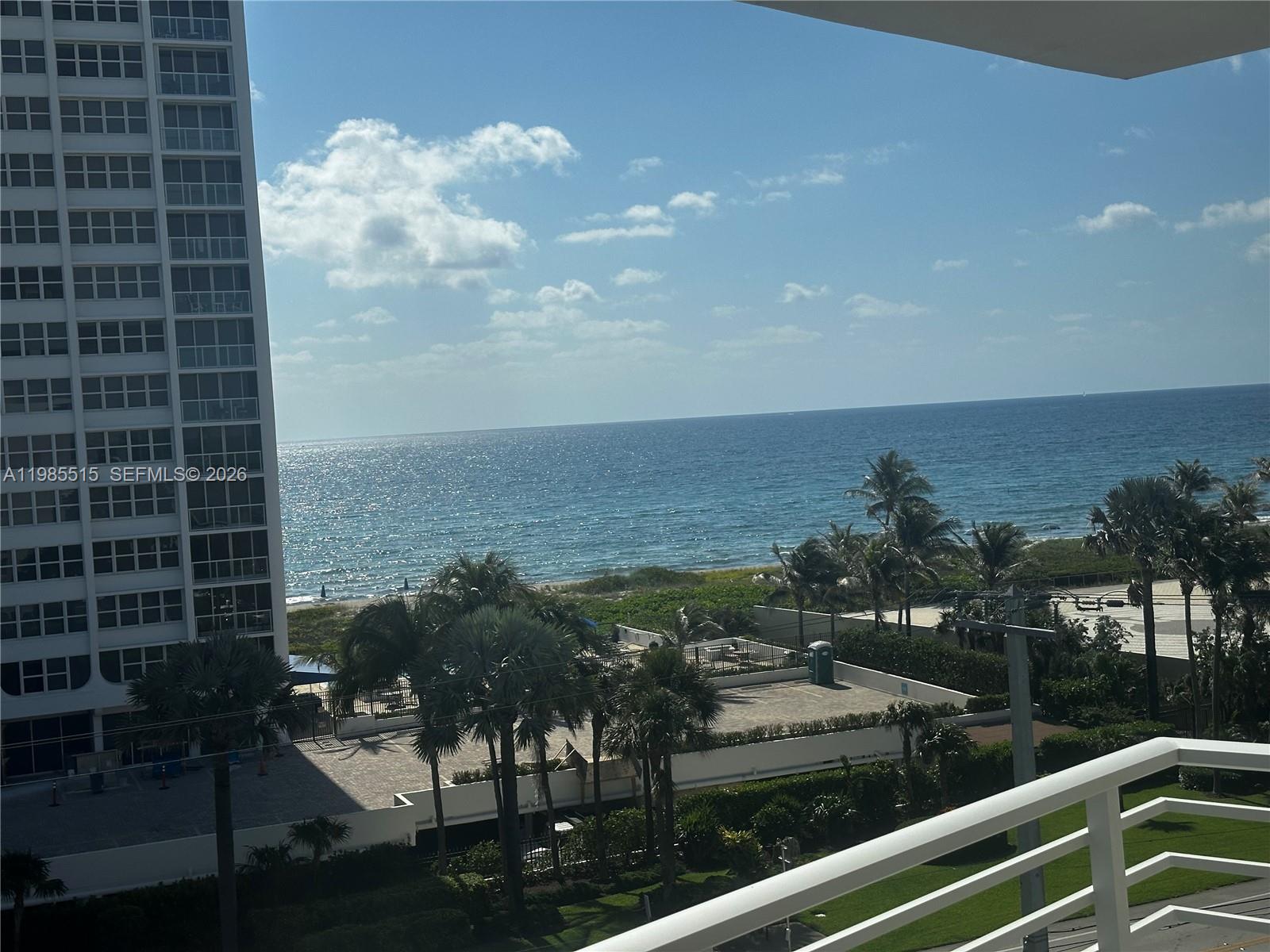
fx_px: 1761
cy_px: 476
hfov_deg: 39.7
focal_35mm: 48
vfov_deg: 30.3
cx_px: 635
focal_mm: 6.86
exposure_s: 1/8197
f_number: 1.78
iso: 64
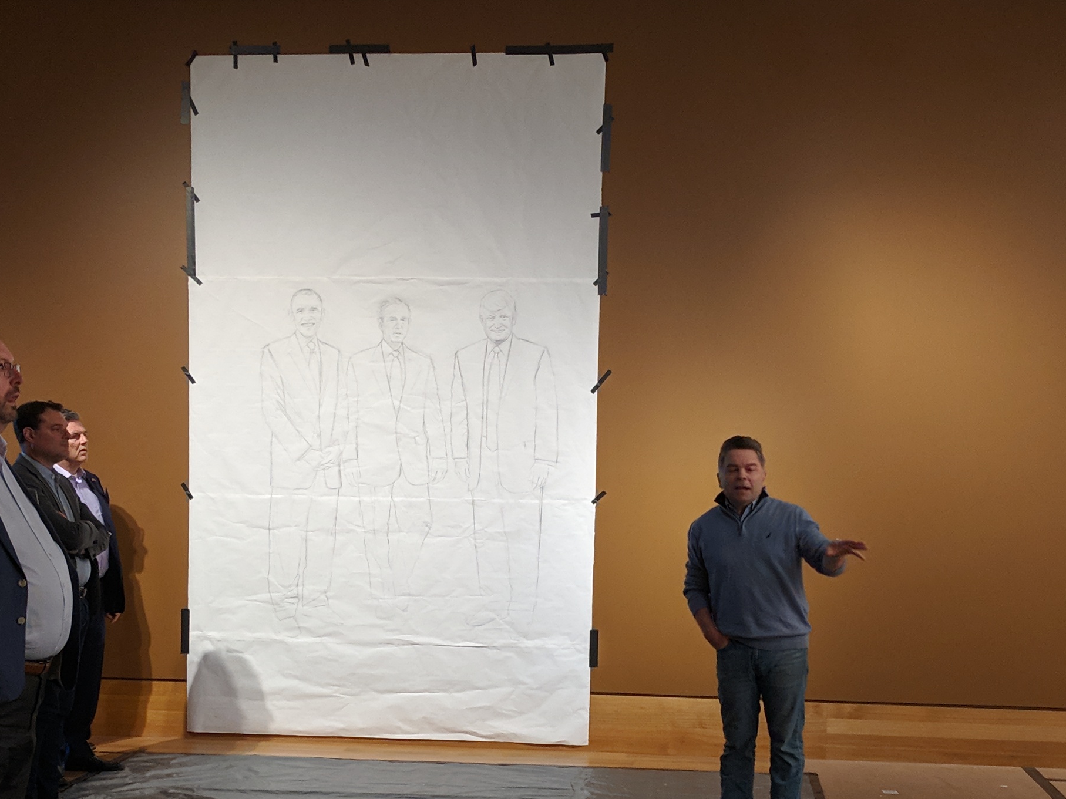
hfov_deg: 33.2
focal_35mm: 58
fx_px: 1786
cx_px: 552
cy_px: 586
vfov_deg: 25.0
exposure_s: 1/60
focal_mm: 4.67
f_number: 2
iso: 406
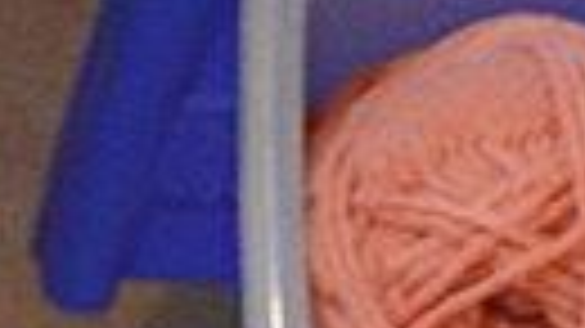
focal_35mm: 315
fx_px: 4884
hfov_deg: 6.7
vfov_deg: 3.7
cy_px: 1197
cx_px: 1017
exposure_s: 1/60
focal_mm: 26
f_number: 4
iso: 3200
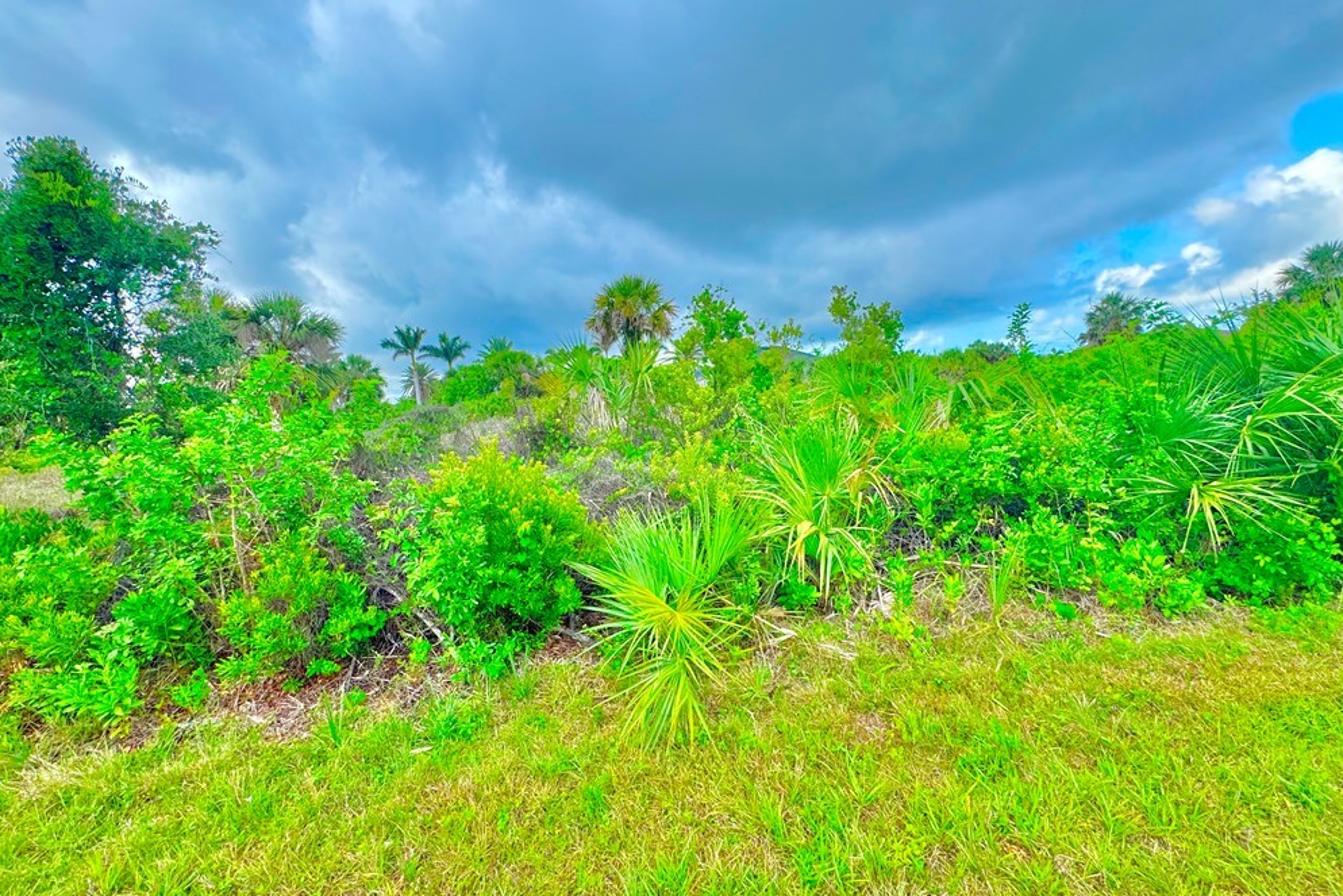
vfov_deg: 77.3
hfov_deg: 100.4
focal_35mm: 15
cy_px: 455
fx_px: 560
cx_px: 661
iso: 40
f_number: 2.2
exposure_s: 1/498
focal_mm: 2.22
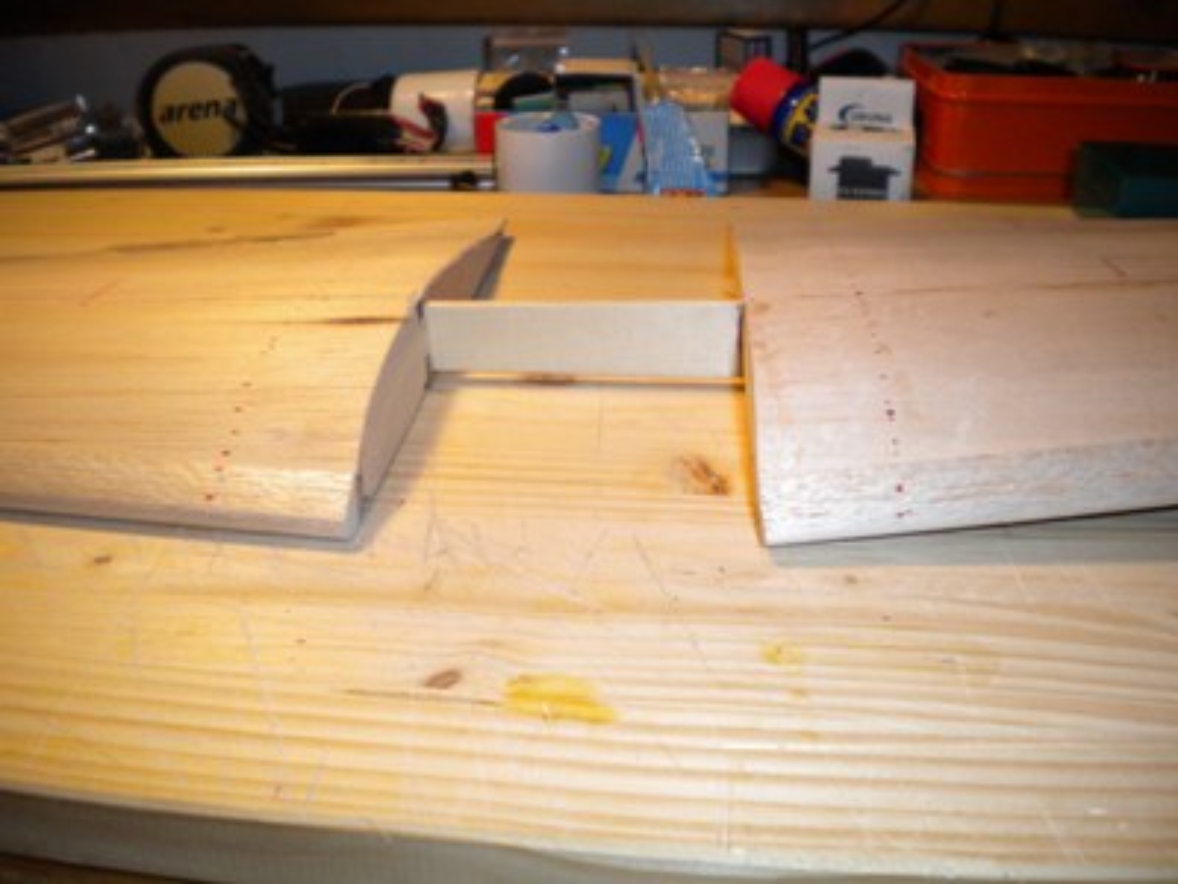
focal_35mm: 35
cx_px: 589
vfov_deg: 40.7
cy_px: 442
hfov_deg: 52.6
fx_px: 1191
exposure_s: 1/59.7
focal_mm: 6.3
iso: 148
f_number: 3.1
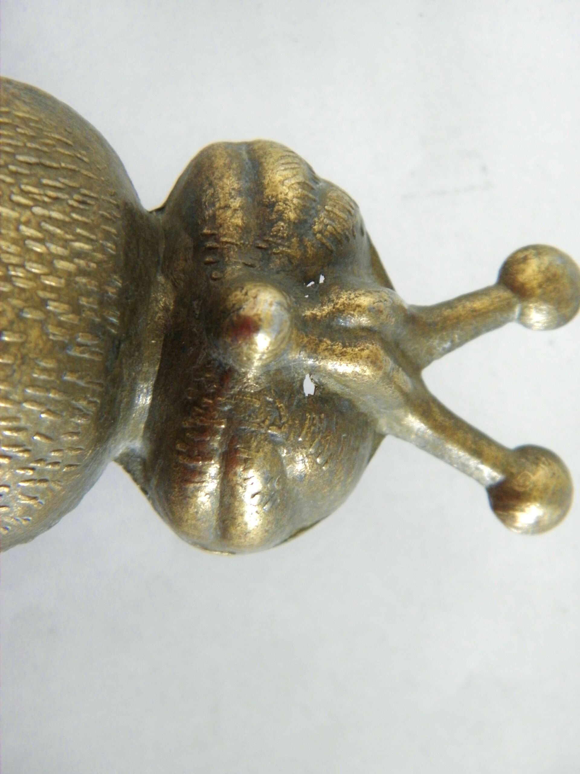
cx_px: 290
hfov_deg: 18.4
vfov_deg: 24.4
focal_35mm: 80
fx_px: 1787
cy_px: 387
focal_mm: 14.3
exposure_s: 1/10
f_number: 4.4
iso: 200
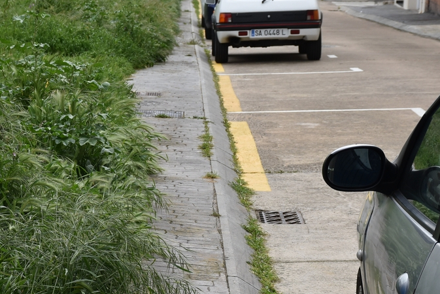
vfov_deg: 9.9
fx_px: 1700
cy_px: 155
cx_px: 55
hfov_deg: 14.6
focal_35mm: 139
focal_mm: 52
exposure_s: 1/250
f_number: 8
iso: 200
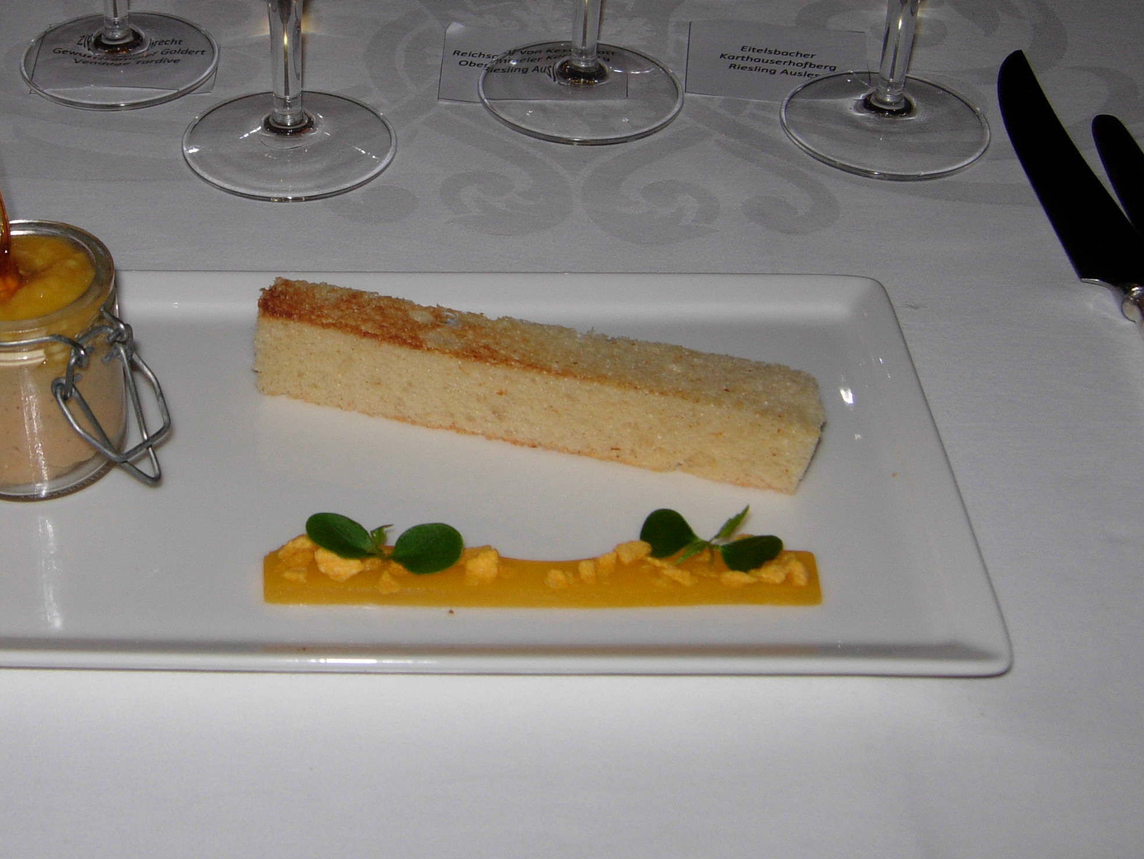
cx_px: 354
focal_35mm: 60
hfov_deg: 31.8
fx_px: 1983
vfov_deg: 24.1
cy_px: 187
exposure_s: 1/45.2
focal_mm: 7.5
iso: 50
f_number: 3.8
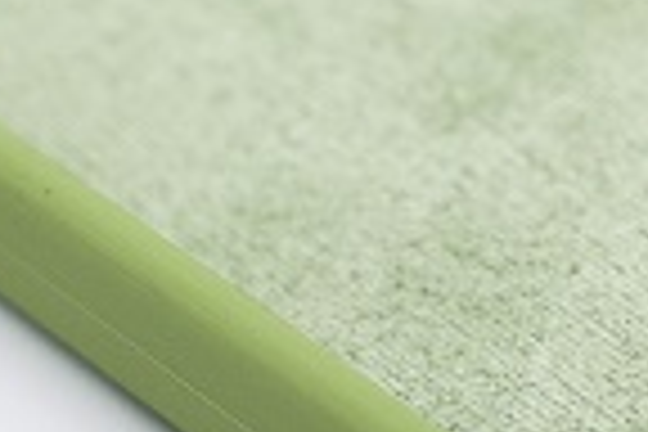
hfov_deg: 9.3
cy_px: 225
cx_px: 639
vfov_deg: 6.3
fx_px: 3943
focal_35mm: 219
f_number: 5.6
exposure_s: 1/500
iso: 250
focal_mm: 35
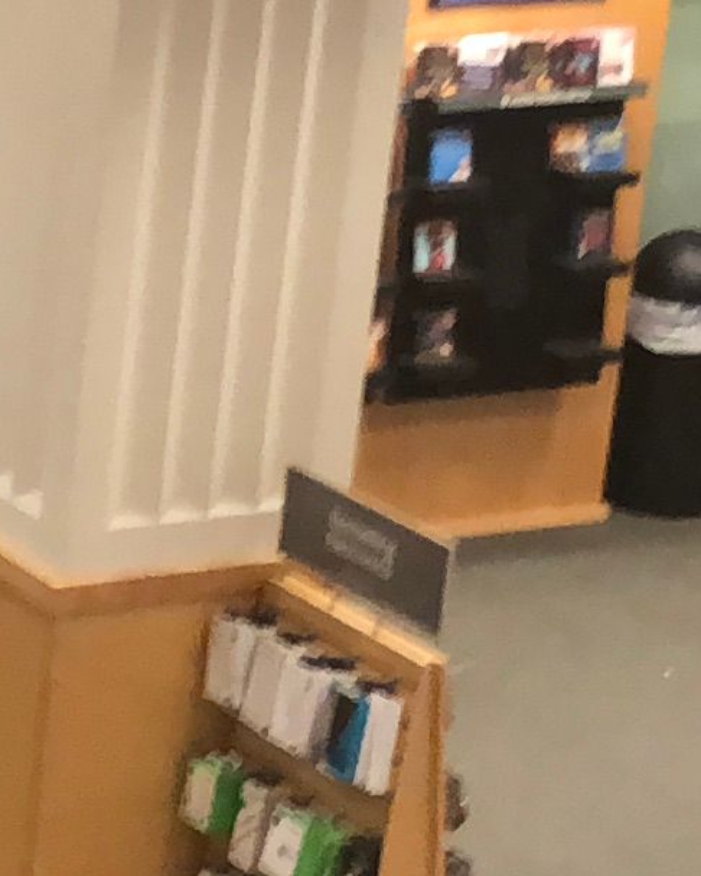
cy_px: 635
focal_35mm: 188
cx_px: -635
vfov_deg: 10.3
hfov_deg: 7.9
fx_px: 4873
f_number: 1.8
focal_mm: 3.99
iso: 160
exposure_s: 1/60
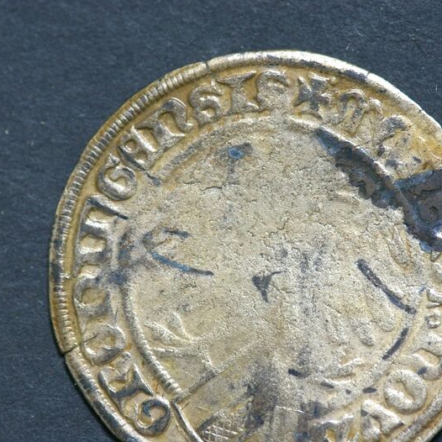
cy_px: 277
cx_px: 281
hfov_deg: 6.9
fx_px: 3667
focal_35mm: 254
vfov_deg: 6.9
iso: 200
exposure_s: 1/10
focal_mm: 105
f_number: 4
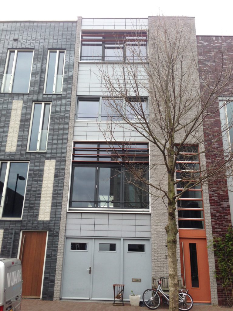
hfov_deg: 42.9
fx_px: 296
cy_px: 156
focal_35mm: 33
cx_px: 116
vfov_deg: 55.4
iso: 50
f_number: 2.4
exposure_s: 1/217
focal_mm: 4.13
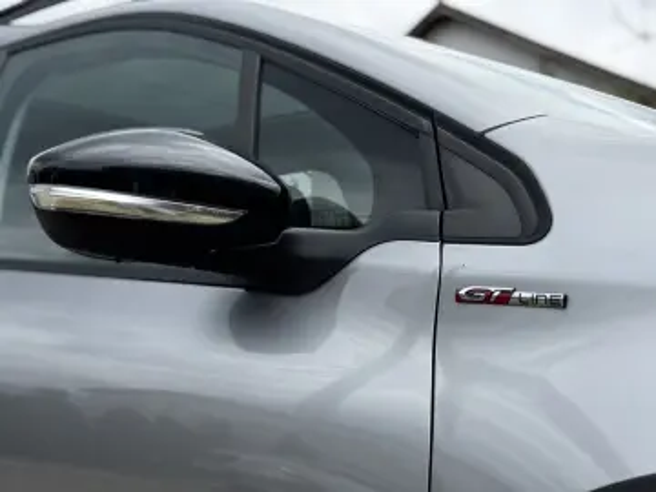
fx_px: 910
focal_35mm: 48
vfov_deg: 30.3
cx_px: 328
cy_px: 246
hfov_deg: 39.7
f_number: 1.78
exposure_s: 1/2959
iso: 64
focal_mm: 6.76
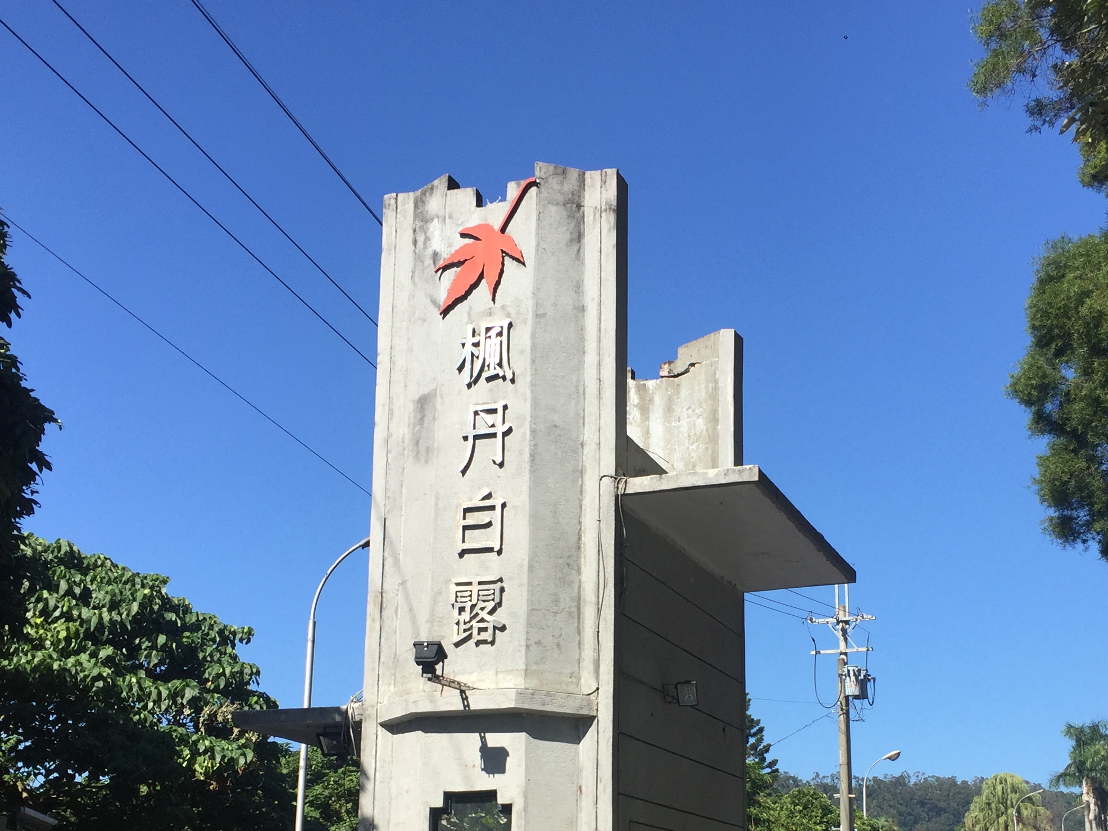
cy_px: 598
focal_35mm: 48
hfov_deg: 39.4
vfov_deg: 29.9
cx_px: 683
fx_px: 1536
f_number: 2.2
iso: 32
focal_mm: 4.15
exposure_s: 1/2083
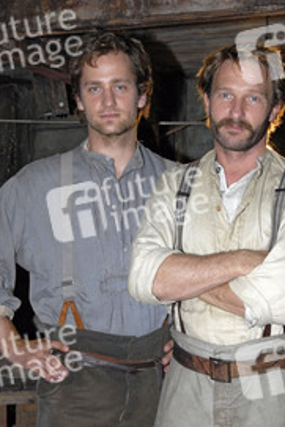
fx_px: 815
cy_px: 284
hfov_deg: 19.8
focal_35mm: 69
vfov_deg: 29.1
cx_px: 175
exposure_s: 1/160
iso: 800
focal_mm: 31
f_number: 5.6
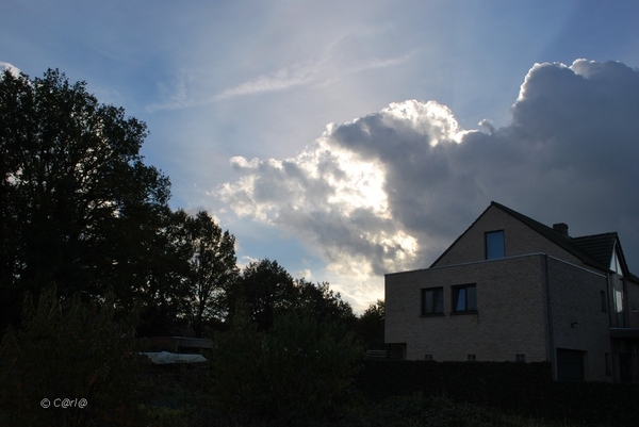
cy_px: 214
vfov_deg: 40.0
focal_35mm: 33
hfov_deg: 57.2
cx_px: 320
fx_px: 586
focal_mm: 22
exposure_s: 1/320
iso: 100
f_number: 9
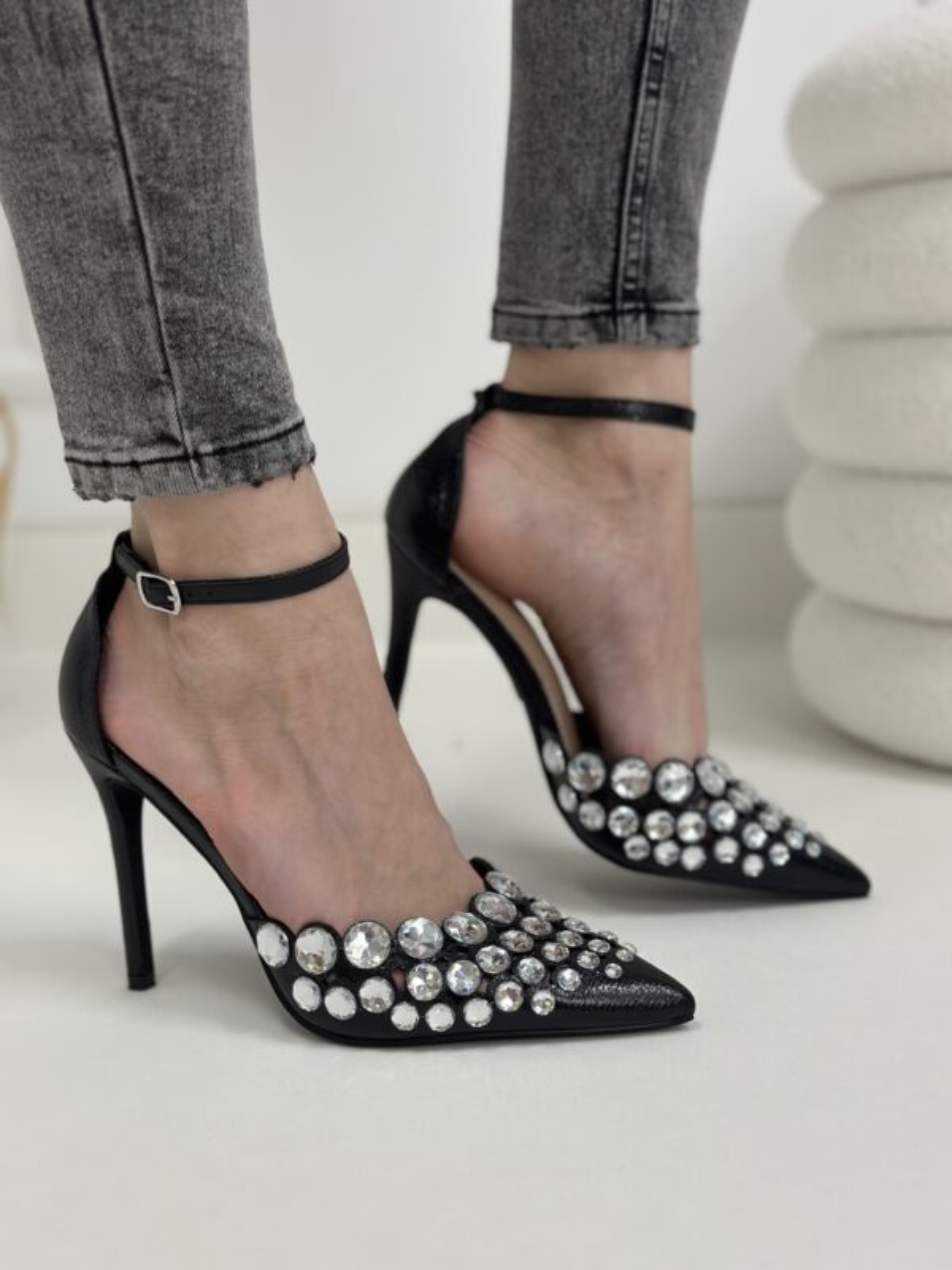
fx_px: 1760
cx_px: 476
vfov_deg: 39.7
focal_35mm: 48
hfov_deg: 30.3
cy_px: 635
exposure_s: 1/100
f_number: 1.78
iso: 160
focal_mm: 6.86
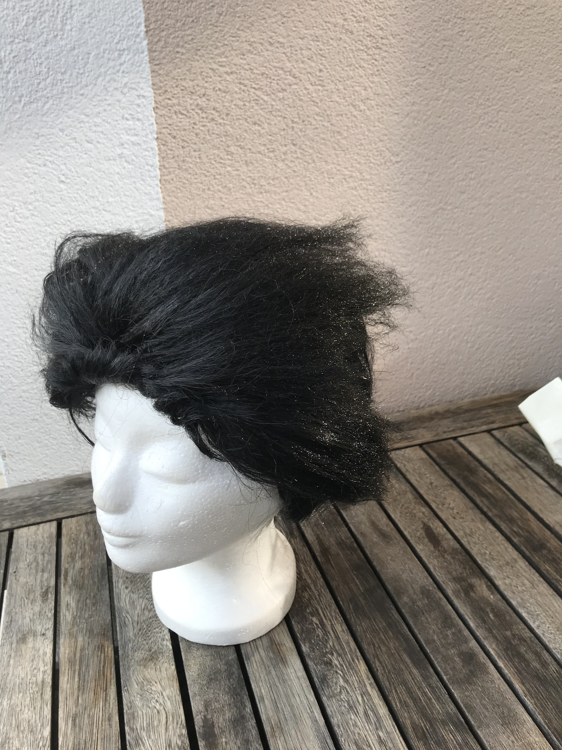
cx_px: 281
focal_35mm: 28
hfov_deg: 49.7
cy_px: 375
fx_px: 606
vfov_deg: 63.4
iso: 20
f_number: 1.8
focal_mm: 3.99
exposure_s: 1/630
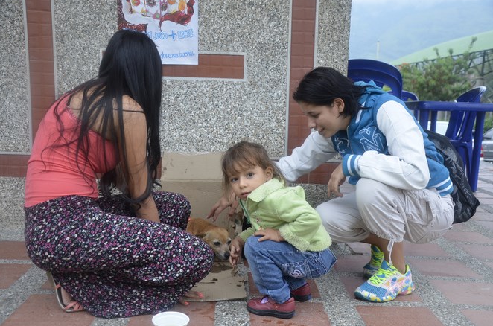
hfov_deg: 50.2
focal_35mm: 39
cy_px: 162
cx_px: 247
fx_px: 526
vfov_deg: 34.4
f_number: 4
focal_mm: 25
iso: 720
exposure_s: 1/60
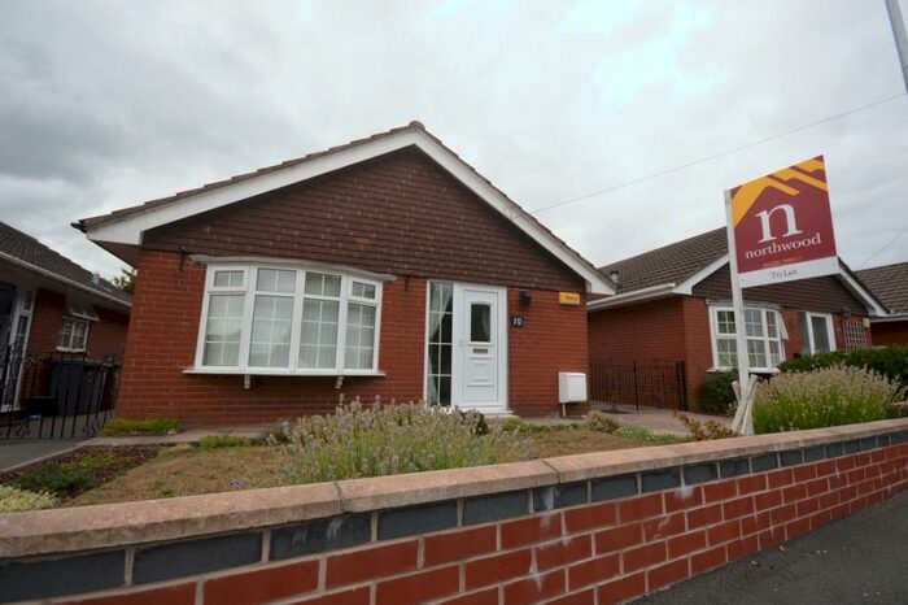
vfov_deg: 77.3
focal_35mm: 15
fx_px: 378
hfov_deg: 100.4
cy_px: 302
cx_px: 454
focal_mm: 10
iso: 100
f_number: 6.3
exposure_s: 1/160
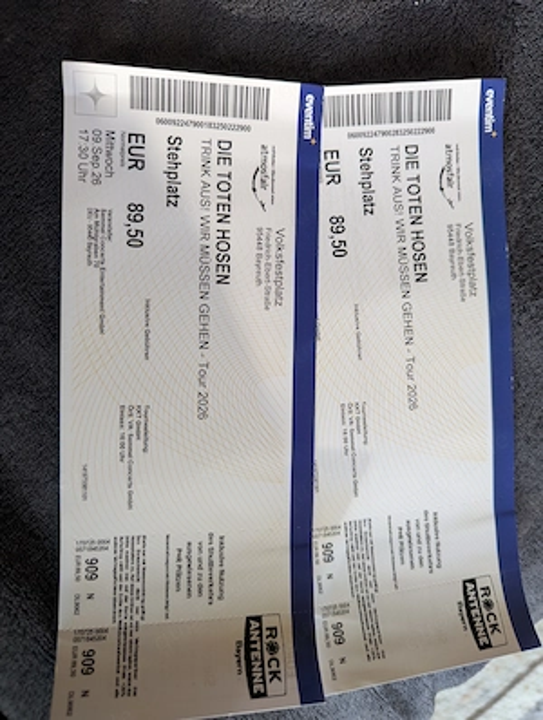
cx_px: 272
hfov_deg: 57.0
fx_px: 500
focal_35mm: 24
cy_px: 360
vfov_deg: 71.5
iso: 72
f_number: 1.85
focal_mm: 6.81
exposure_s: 1/23.8
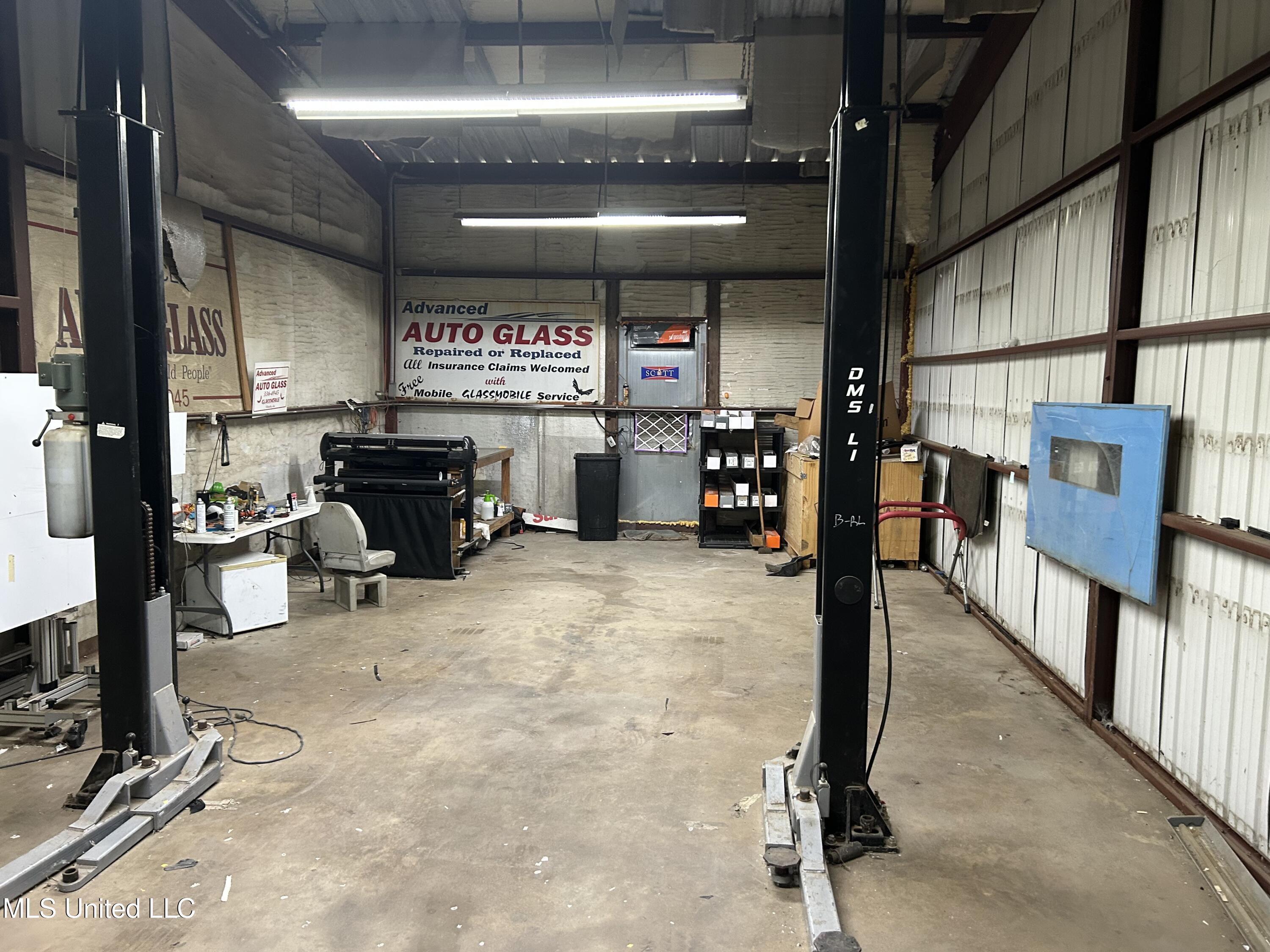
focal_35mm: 26
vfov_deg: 53.1
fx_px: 954
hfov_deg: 67.3
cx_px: 635
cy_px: 476
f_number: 1.5
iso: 250
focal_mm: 5.7
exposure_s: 1/60
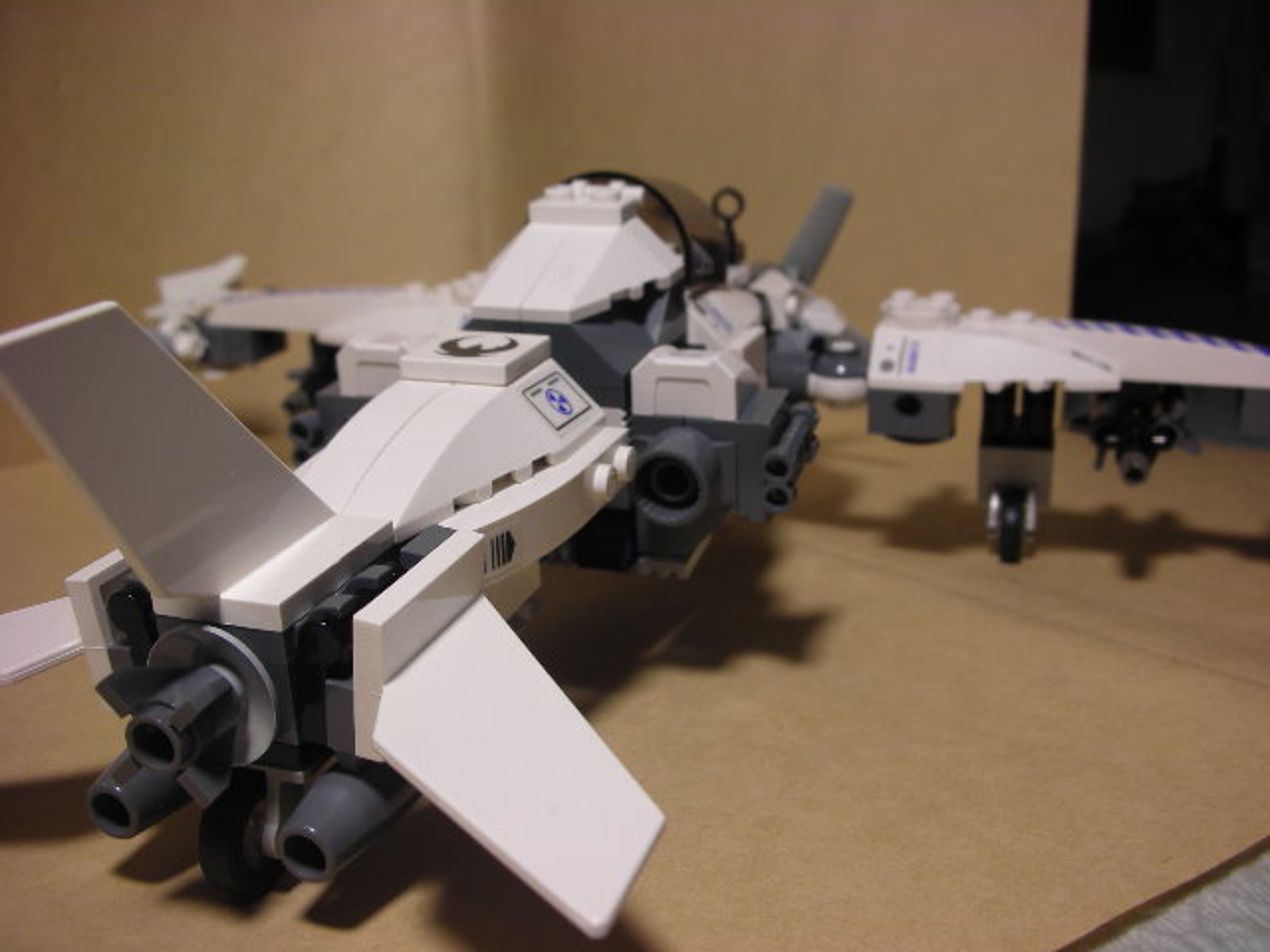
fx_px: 1284
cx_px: 635
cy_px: 476
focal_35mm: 35
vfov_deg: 40.7
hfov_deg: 52.6
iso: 50
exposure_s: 1/15.2
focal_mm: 5.8
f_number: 3
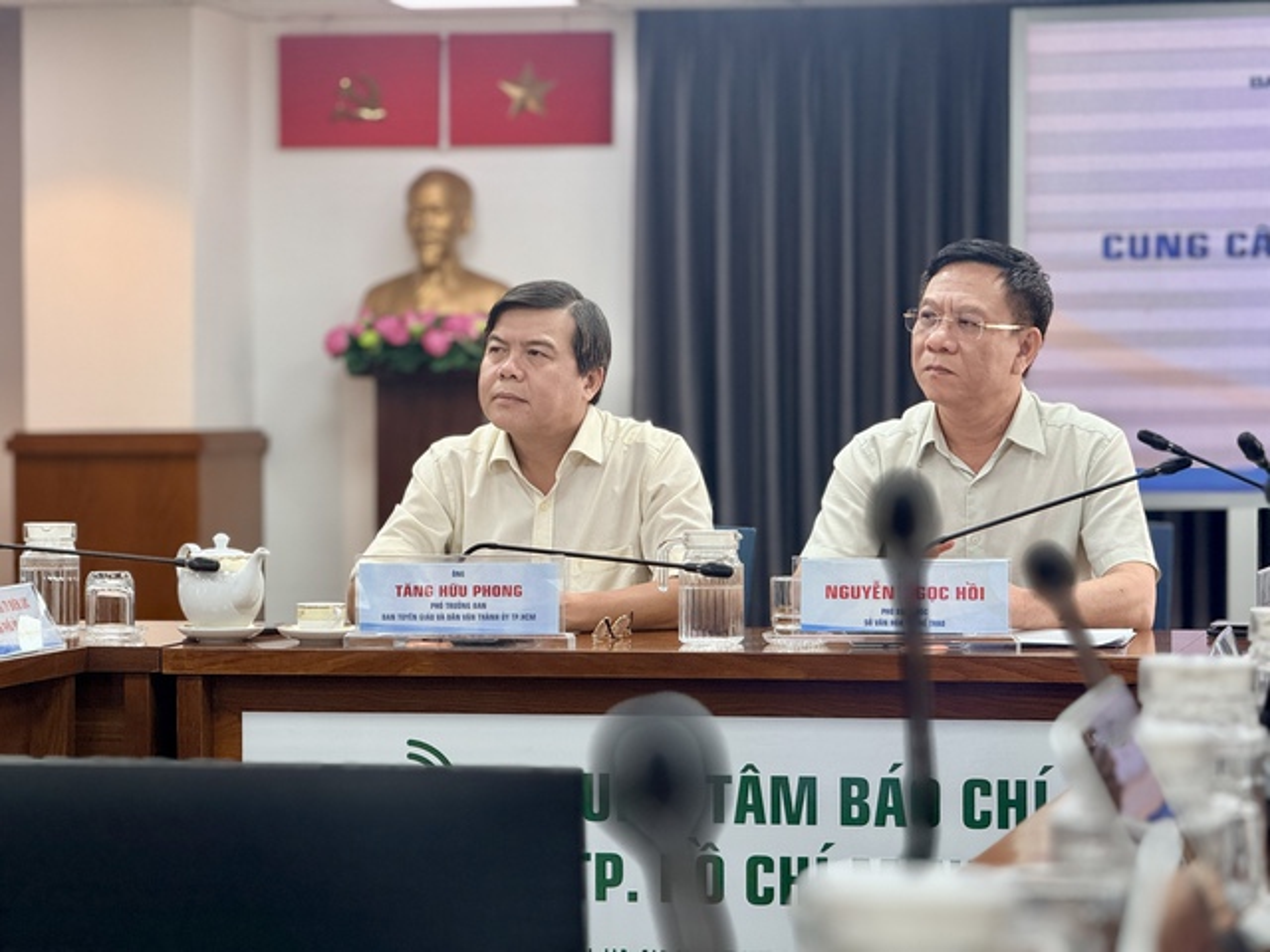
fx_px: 4403
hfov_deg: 16.4
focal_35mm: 120
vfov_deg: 12.3
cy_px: 476
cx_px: 635
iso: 100
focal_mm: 15.66
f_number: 2.8
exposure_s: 1/100
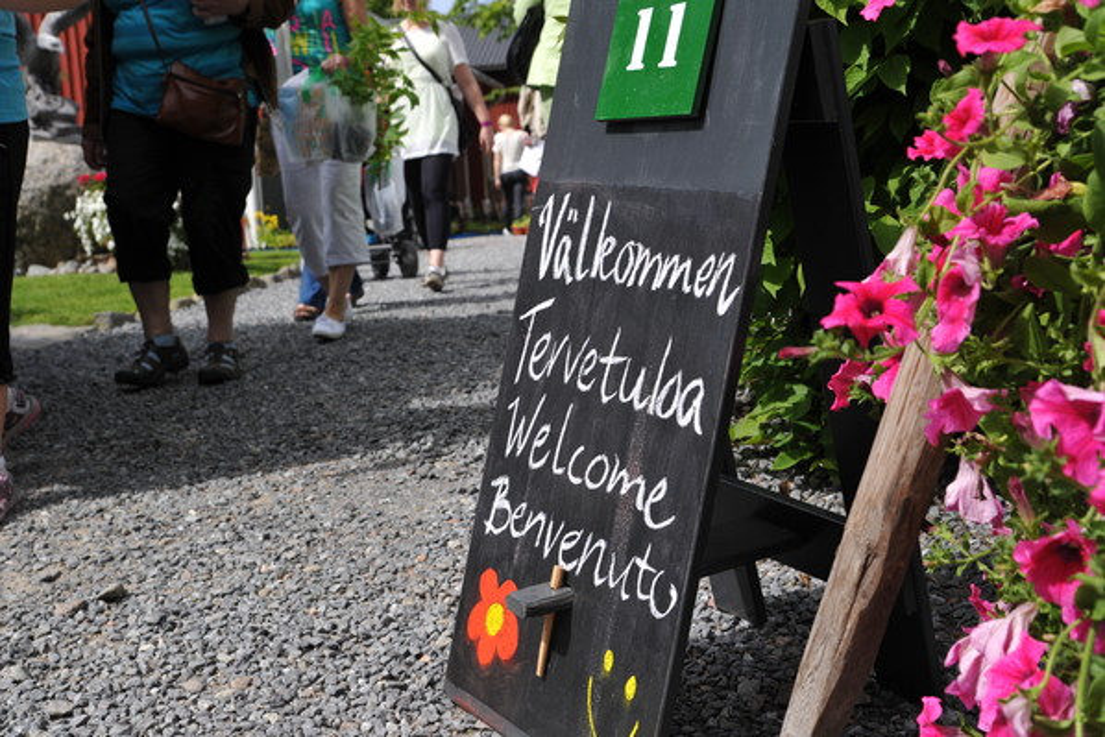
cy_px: 368
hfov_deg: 44.5
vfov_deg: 30.5
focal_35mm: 44
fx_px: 1351
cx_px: 552
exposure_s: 1/500
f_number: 7.1
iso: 200
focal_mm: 44
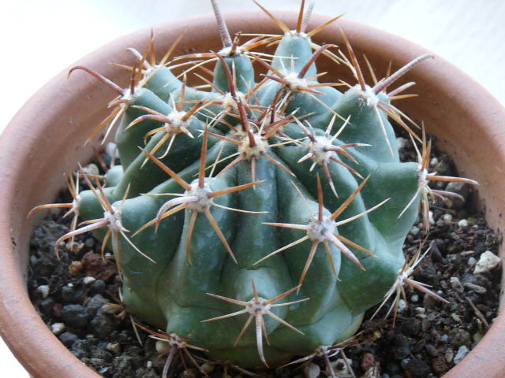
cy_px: 189
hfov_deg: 12.7
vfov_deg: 9.6
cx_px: 252
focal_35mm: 155
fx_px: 2261
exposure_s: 1/40
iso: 160
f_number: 3.4
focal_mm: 16.1
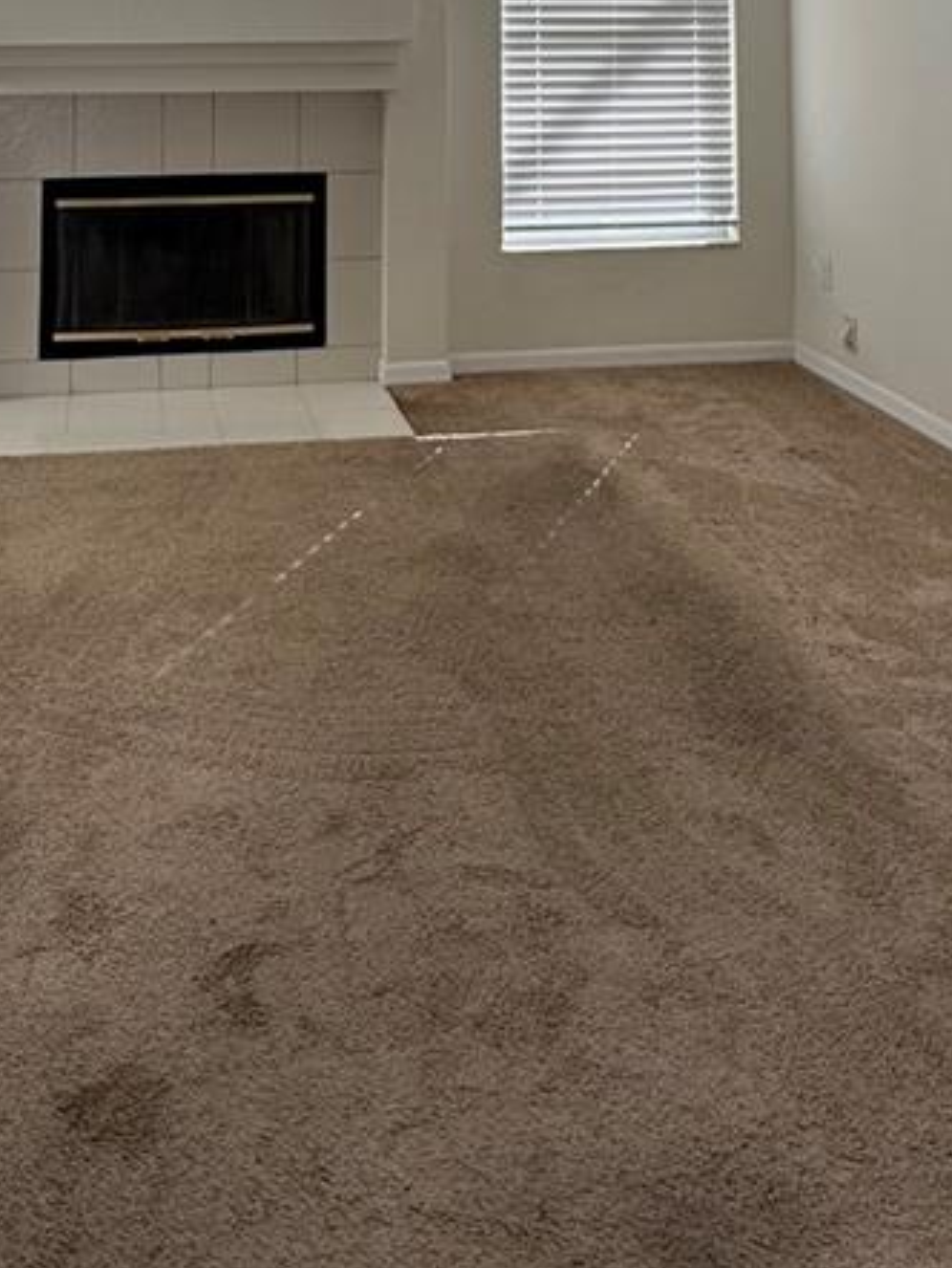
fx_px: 1392
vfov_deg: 40.0
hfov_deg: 37.4
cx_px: 327
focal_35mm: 38
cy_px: -118
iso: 40
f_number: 2.2
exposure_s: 1/119
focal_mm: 2.22
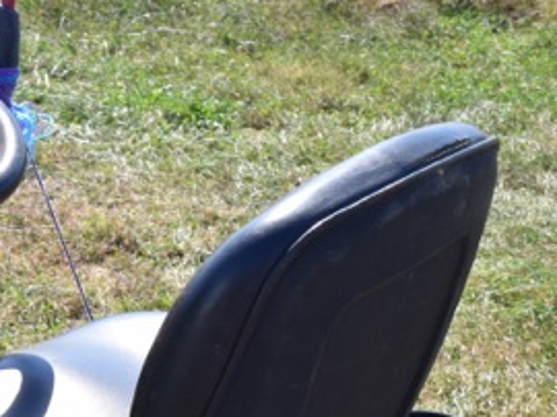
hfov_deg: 20.7
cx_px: -91
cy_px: 389
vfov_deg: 16.3
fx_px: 1431
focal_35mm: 89
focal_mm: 26
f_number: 8
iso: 220
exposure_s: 1/250
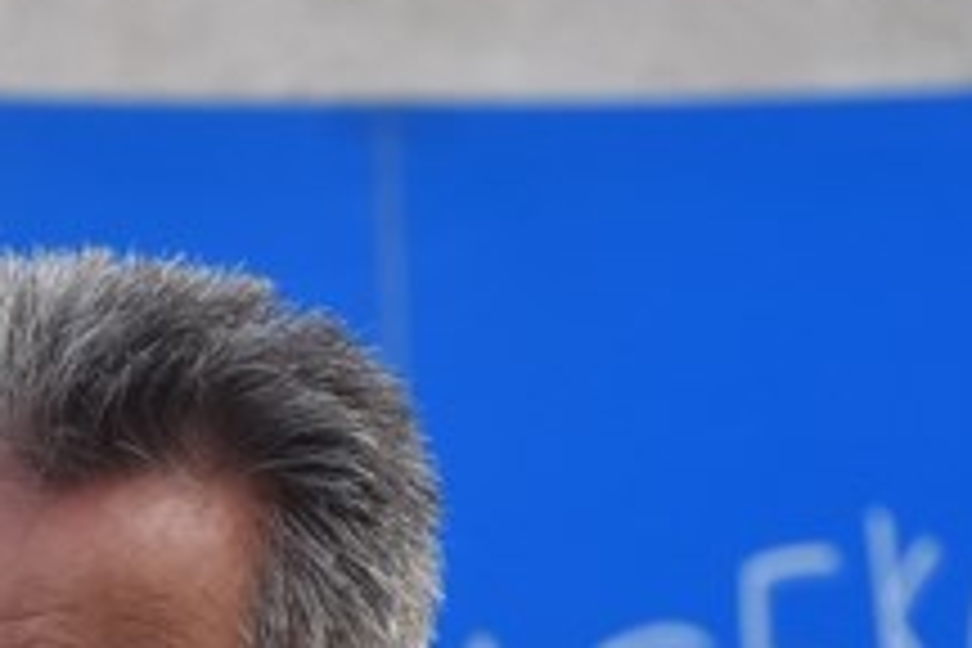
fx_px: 9314
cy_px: 1060
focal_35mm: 345
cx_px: 22
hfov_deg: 6.0
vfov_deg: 4.0
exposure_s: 1/400
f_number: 5.6
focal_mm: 62
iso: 500
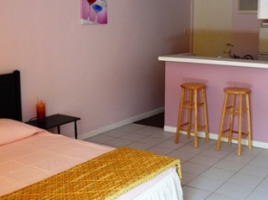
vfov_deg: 29.0
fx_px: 387
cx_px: 140
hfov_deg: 38.2
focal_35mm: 50
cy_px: 105
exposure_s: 1/30
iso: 125
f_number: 2.8
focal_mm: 6
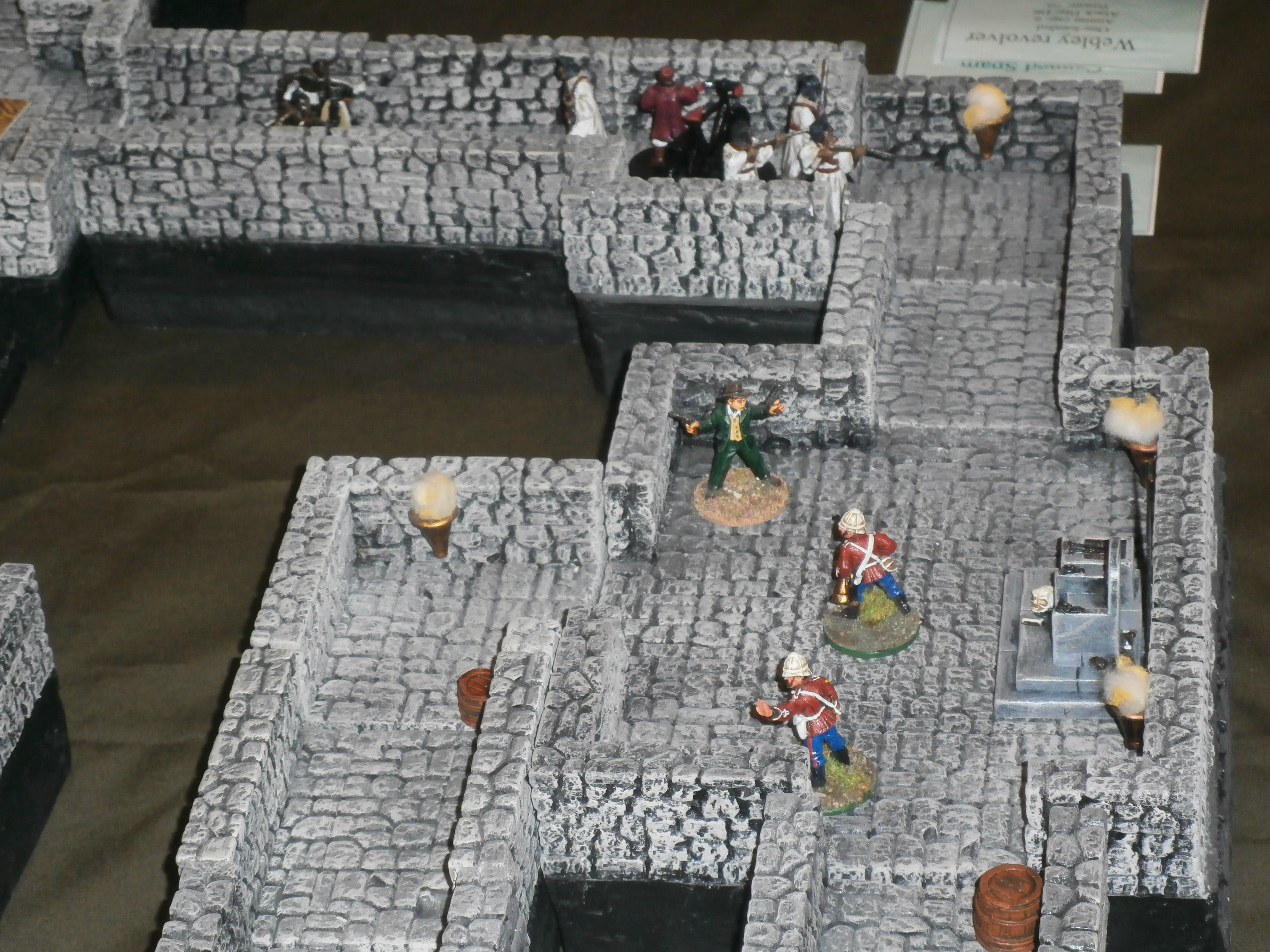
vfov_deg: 14.6
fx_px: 3706
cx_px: 635
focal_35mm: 101
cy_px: 476
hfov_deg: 19.4
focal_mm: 17.8
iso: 200
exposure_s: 1/80
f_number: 5.4
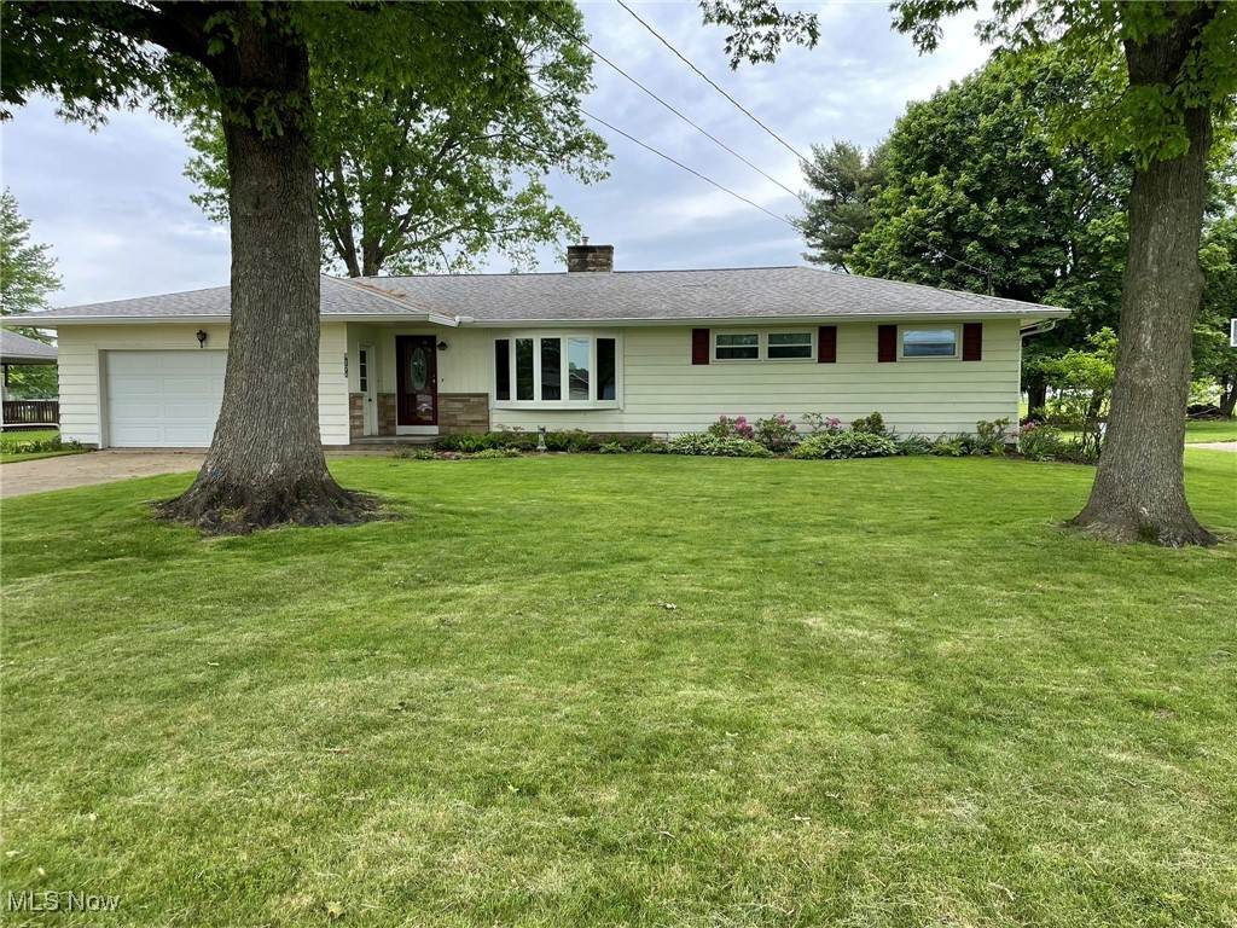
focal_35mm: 26
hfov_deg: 67.3
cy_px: 464
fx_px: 929
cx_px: 618
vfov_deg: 53.1
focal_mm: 4.2
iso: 32
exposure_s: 1/491
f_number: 1.6
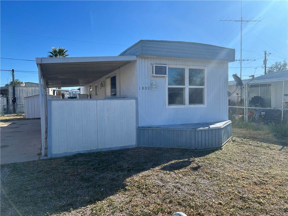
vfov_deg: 53.1
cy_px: 108
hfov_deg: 67.3
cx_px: 144
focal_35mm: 26
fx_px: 216
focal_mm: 5.7
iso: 50
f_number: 1.5
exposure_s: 1/3704
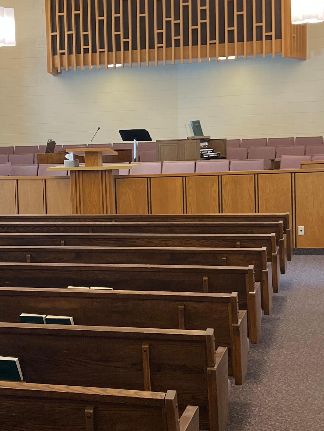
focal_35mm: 66
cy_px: 196
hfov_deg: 22.0
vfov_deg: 29.4
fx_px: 824
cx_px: 78
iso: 80
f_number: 1.5
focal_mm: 5.7
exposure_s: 1/60
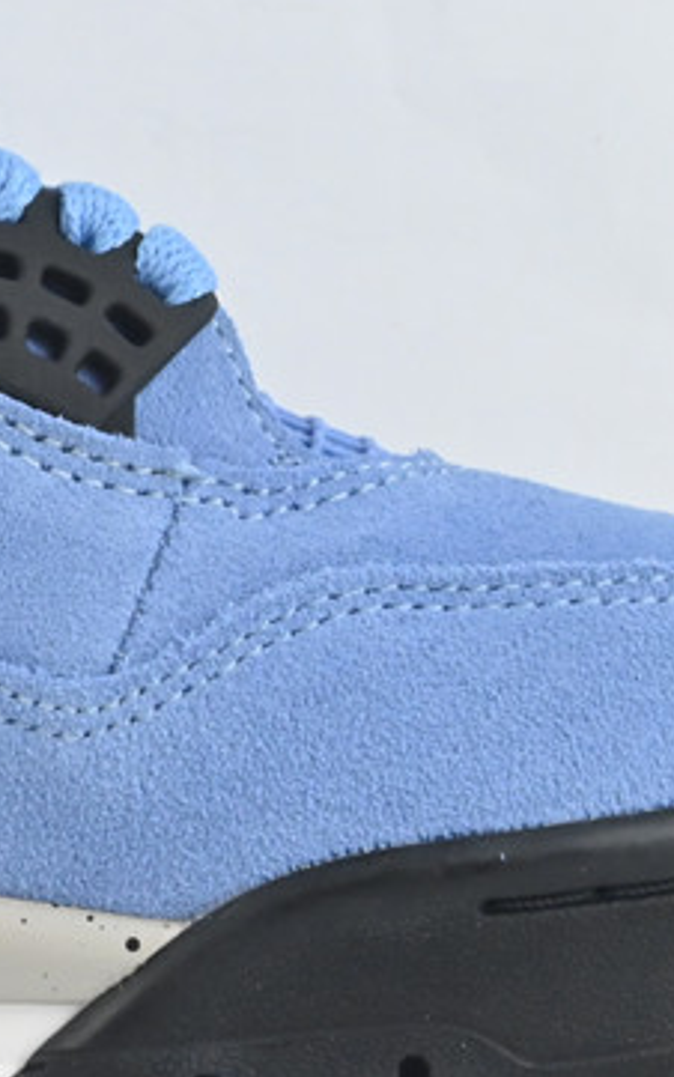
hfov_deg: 7.2
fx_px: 5216
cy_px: 322
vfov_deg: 11.8
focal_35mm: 178
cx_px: -477
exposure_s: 1/20
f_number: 22
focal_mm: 35
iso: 1250
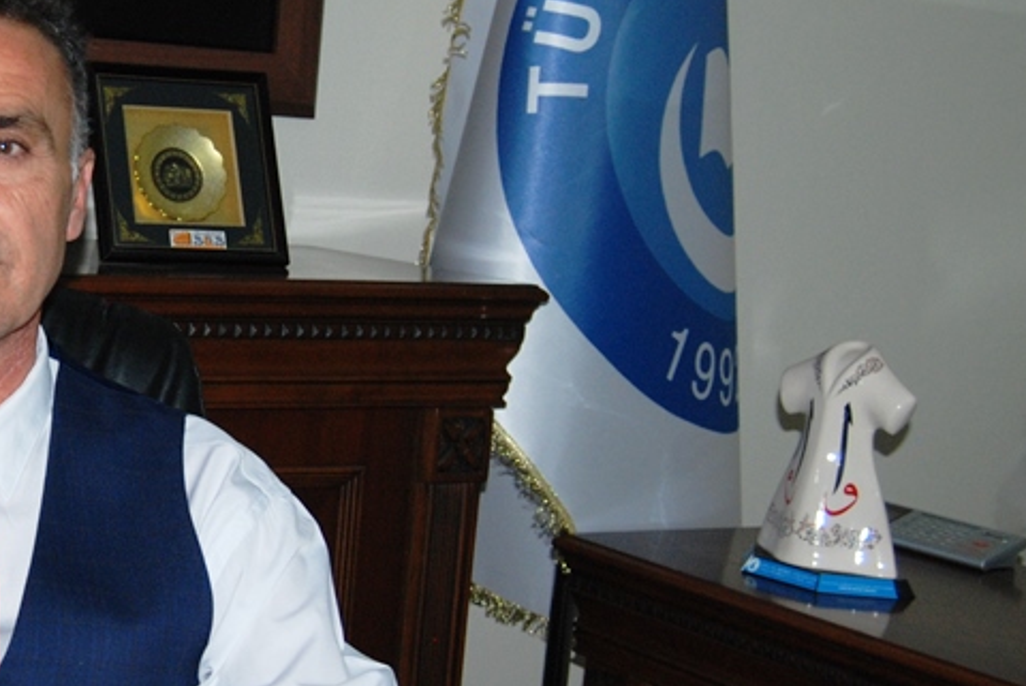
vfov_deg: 15.9
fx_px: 2453
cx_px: 40
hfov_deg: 22.8
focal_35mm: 86
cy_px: 361
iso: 400
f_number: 4
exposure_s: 1/60
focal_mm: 24
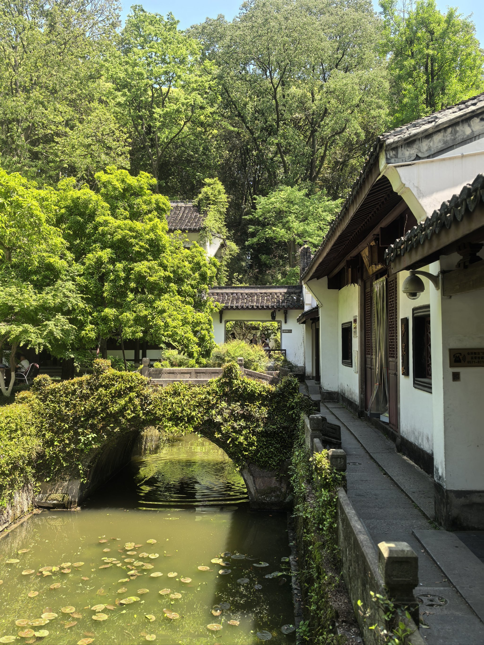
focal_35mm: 30
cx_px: 242
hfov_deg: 46.8
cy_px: 322
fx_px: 559
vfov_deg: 60.0
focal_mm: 6.98
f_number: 2
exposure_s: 1/500
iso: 50
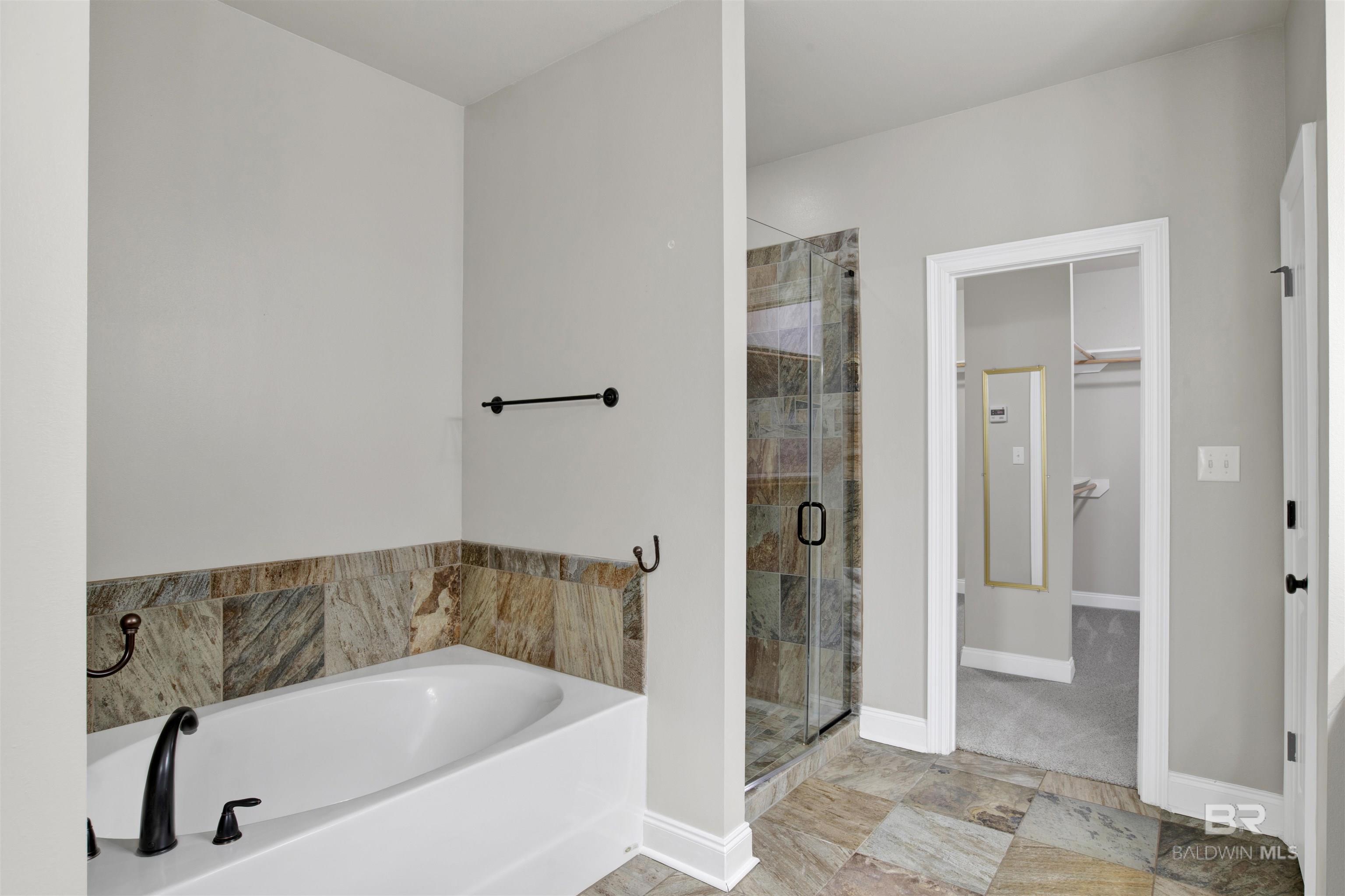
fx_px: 672
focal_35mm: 18
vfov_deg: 67.4
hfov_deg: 90.0
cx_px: 672
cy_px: 448
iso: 200
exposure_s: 1/2.5
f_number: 11
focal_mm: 18
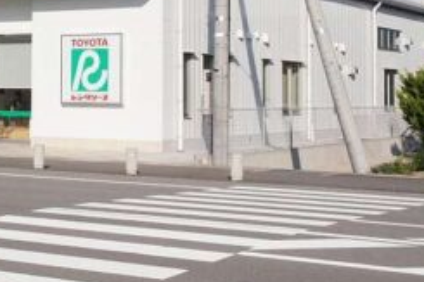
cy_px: 40
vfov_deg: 15.4
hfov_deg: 22.0
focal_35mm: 88
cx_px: -29
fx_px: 1036
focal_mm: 24
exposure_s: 1/4000
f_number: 9
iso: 1600
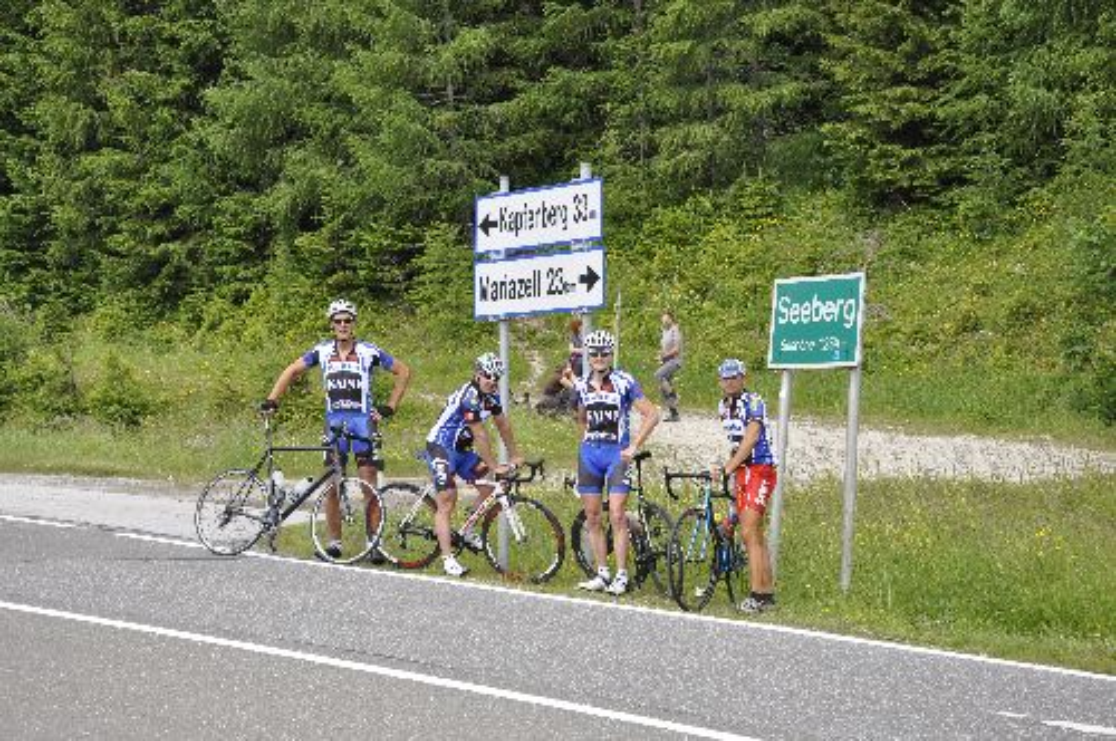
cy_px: 370
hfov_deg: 23.4
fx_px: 2693
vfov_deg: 15.7
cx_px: 558
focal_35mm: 87
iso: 200
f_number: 8
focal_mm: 58
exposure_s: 1/250
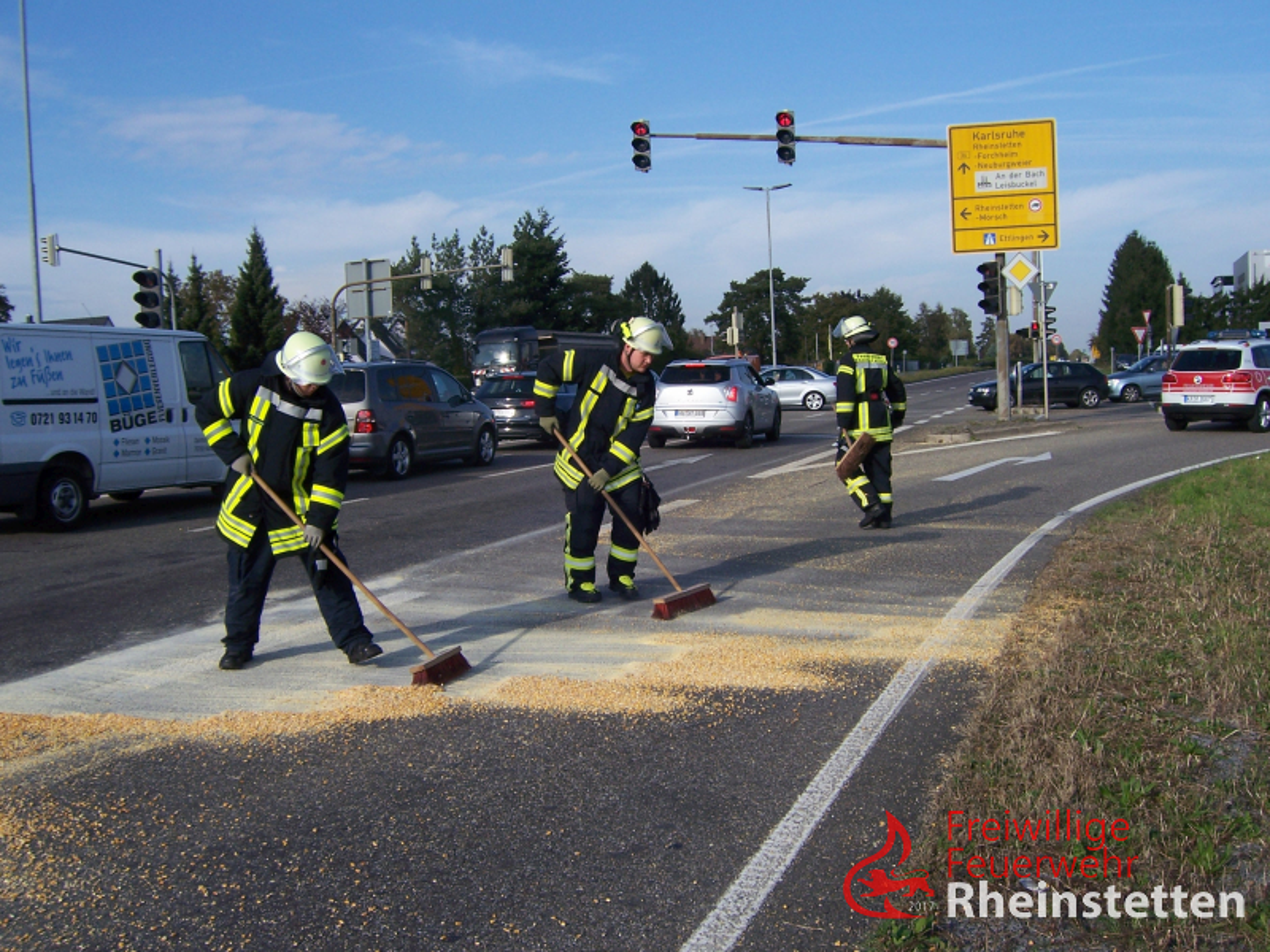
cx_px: 635
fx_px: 1321
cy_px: 476
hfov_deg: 51.4
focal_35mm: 36
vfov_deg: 39.7
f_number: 4.5
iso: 80
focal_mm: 6.2
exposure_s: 1/500
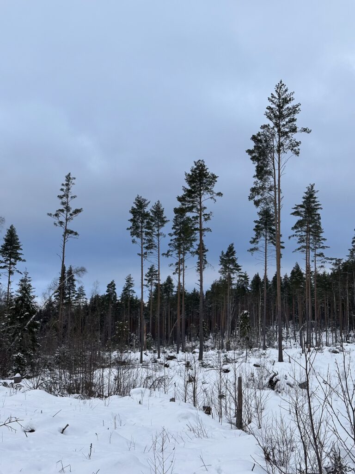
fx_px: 656
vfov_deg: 39.7
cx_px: 178
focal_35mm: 48
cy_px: 237
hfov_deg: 30.3
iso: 64
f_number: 1.78
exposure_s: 1/409
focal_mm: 6.86
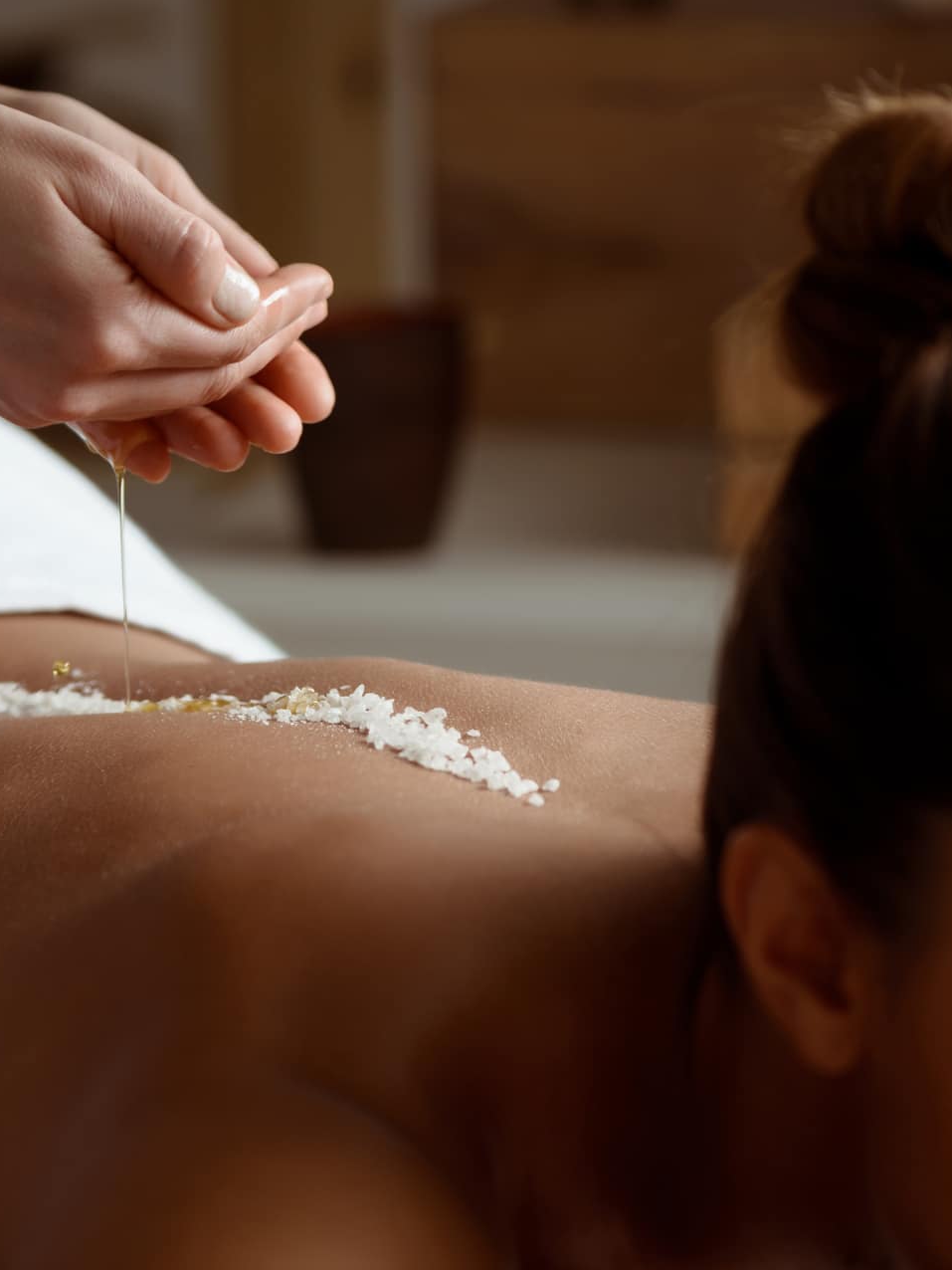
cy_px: 634
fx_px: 5574
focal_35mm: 152
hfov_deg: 9.7
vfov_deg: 13.0
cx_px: 147
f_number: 4
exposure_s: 1/160
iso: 100
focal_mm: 105
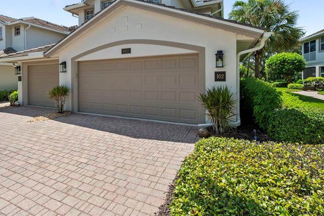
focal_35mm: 20
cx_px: 126
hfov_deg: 82.7
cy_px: 78
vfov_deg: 60.8
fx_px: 180
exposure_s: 1/1600
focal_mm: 14
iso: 800
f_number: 7.1
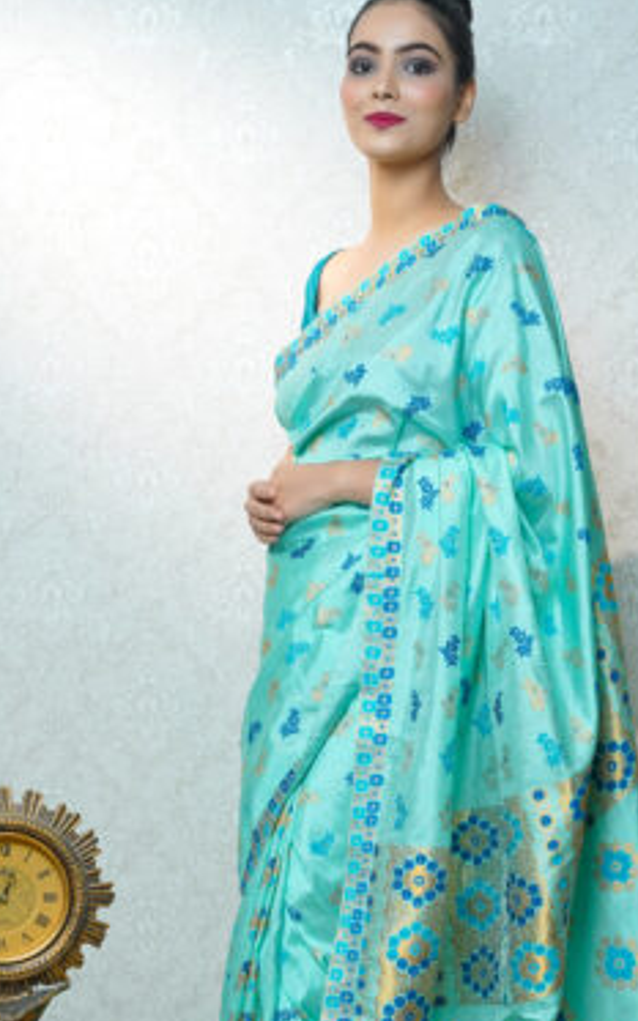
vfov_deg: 24.6
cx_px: 309
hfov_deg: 15.6
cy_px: 694
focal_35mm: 84
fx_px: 2330
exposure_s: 1/160
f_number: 7.1
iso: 250
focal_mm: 45.4
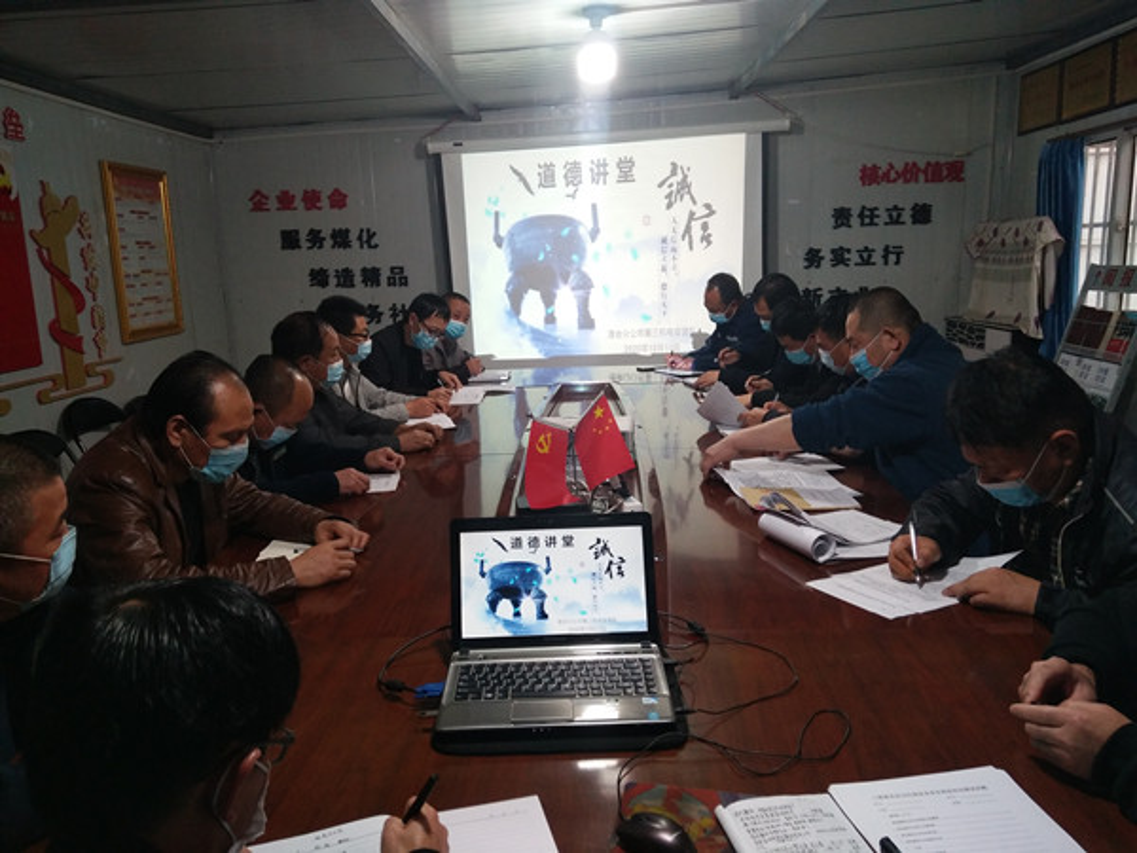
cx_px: 568
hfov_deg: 79.0
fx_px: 690
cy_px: 426
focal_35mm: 21
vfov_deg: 63.4
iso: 116
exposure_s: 1/33.3
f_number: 2.2
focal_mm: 3.66
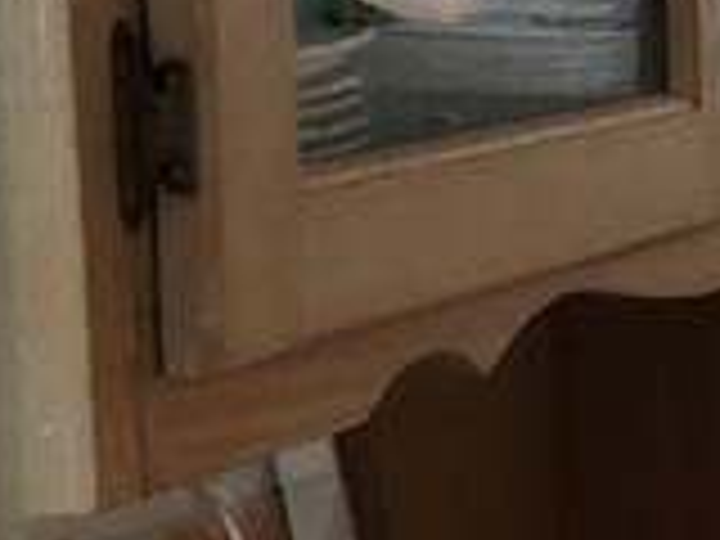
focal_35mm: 179
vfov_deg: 8.3
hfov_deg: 9.0
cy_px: 184
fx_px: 3723
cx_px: 2169
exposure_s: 1/15
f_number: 1.8
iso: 80
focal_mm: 3.99
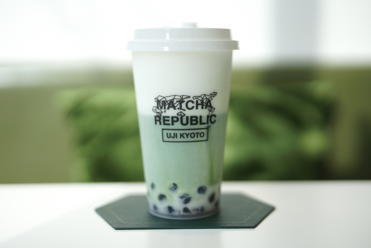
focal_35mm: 50
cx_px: 186
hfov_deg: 39.6
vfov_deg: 27.0
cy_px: 124
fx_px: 515
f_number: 1.6
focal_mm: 50
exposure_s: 1/2500
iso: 400
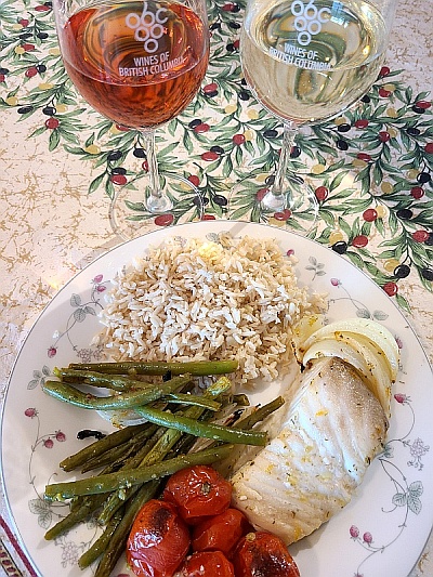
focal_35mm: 26
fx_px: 433
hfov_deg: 53.1
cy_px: 288
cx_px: 216
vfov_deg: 67.3
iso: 200
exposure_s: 1/60
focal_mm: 5.4
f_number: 1.8
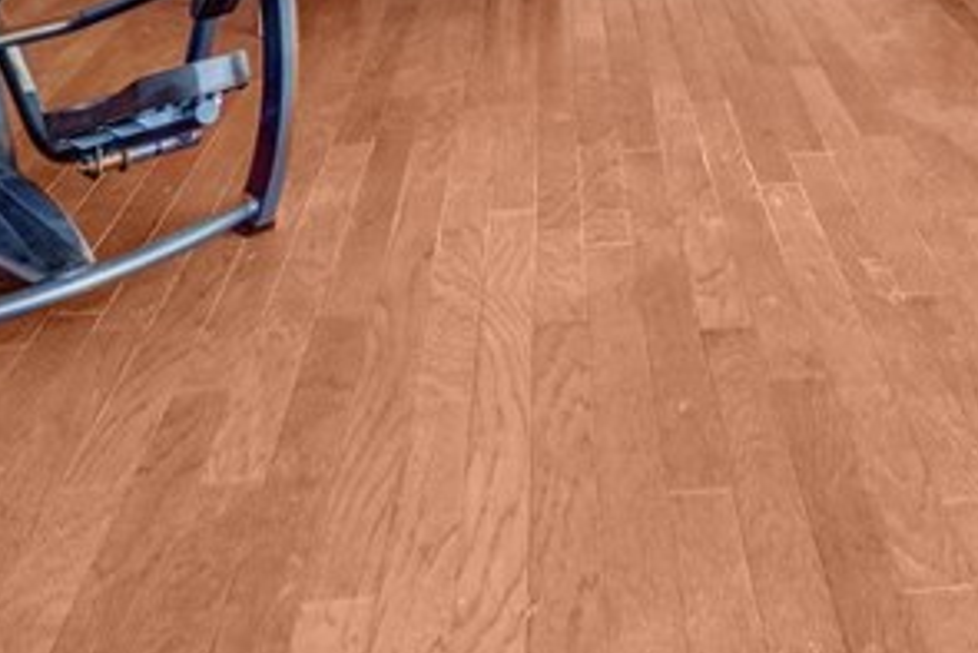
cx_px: 756
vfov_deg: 20.4
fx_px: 1413
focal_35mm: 52
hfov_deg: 37.1
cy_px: -444
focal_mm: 10
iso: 1600
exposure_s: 1/6
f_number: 11
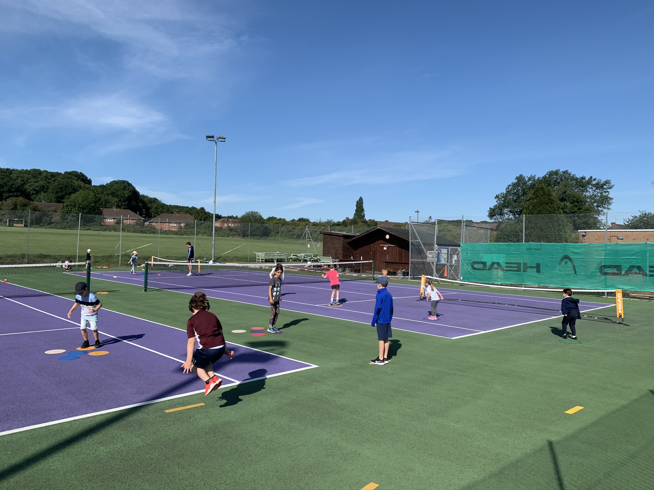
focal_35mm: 26
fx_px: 491
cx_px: 327
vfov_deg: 53.1
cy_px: 245
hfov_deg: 67.3
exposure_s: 1/2611
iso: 25
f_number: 1.8
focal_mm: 4.25
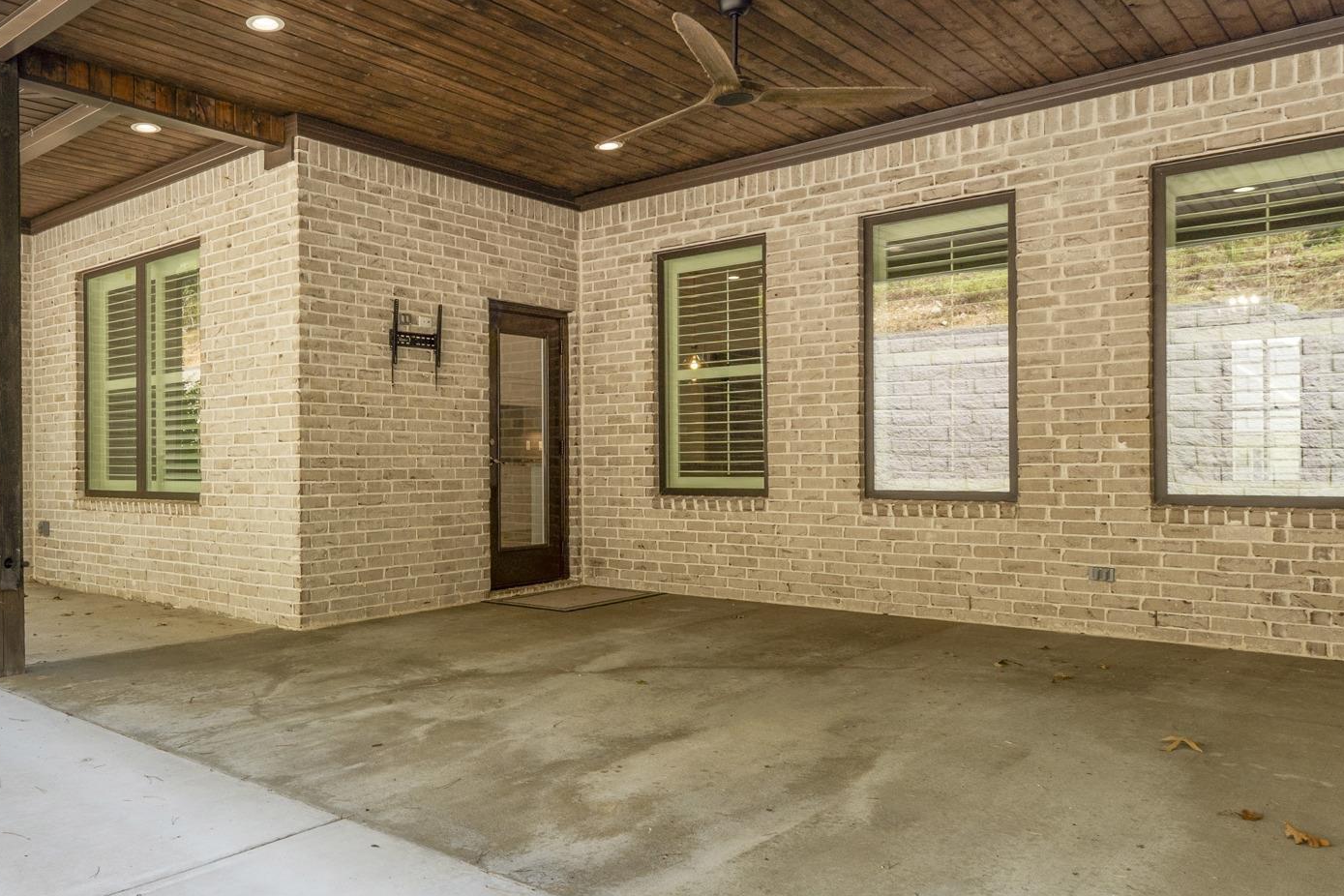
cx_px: 405
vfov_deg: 47.9
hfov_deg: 64.9
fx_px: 1008
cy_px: 418
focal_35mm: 27
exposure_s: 1/50
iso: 200
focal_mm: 10
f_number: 9
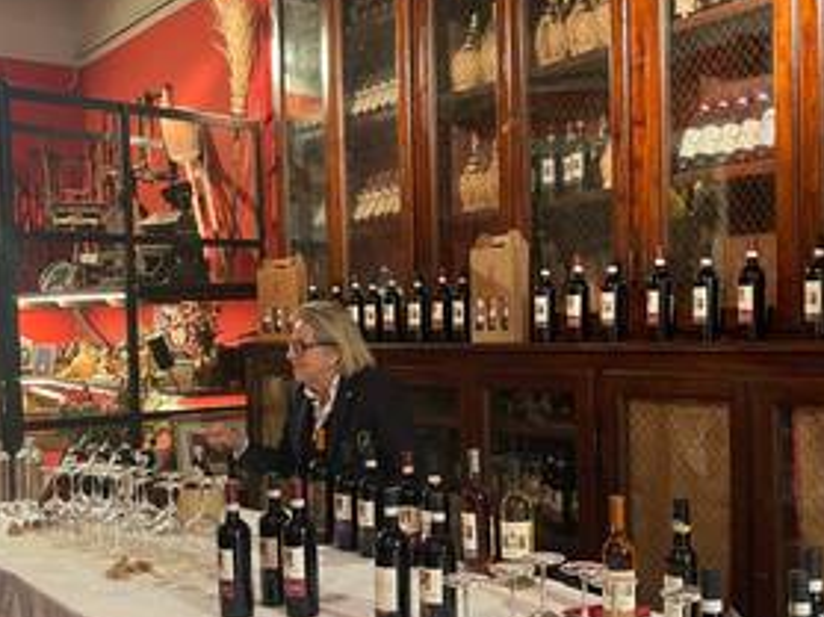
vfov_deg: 33.5
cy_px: 345
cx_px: 461
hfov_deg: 43.8
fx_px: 1023
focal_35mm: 43
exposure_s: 1/25
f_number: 1.6
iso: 500
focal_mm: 5.1
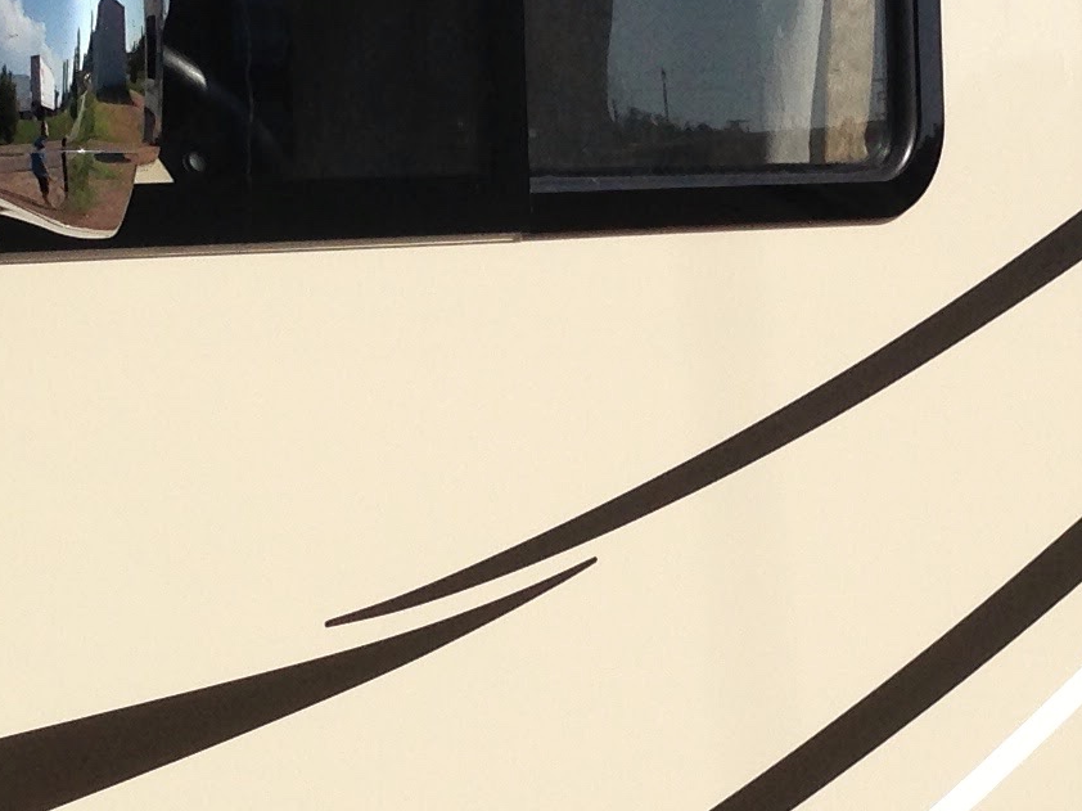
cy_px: 431
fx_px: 4000
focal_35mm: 128
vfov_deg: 11.6
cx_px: 684
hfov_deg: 15.4
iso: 50
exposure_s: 1/2463
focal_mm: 4.12
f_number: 2.4
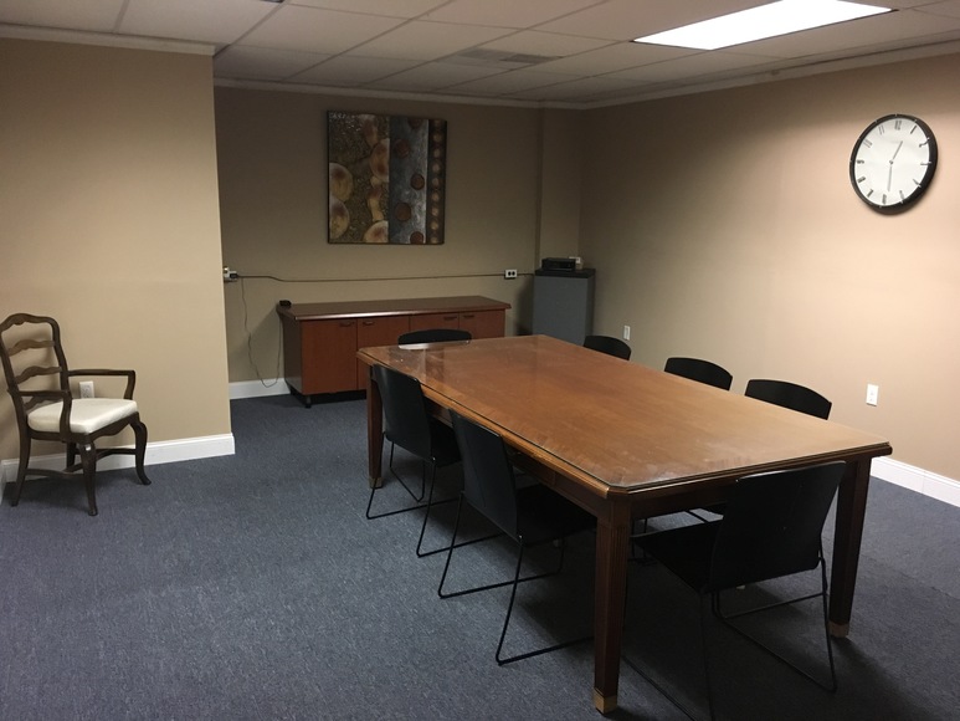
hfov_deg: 61.7
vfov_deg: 48.2
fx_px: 804
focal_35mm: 29
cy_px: 360
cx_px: 480
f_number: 2.2
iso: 200
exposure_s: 1/20
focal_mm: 4.15
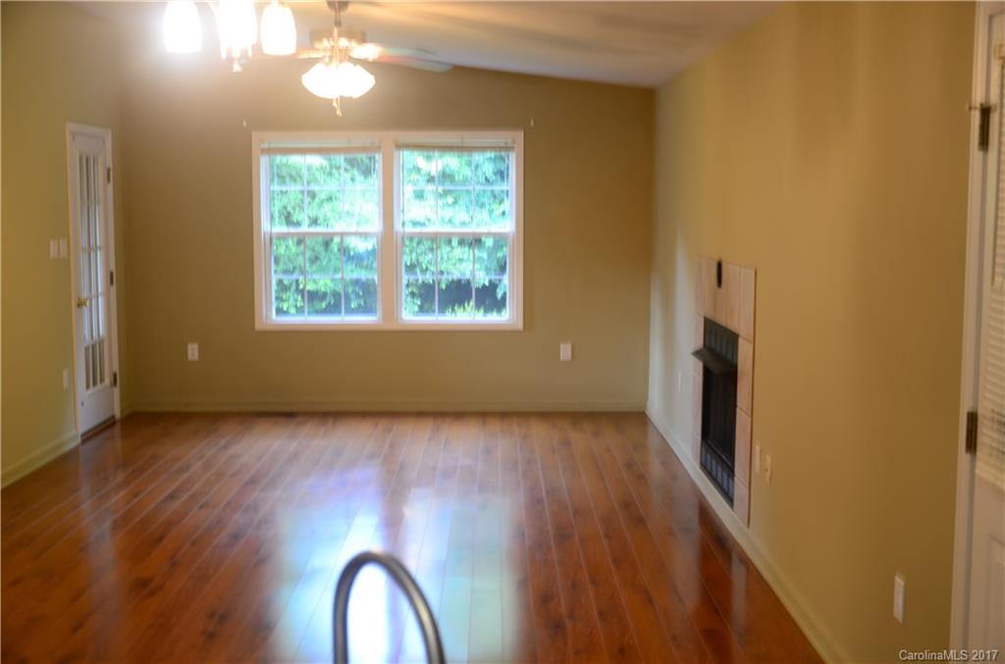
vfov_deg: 29.7
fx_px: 1253
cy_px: 332
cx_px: 502
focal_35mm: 45
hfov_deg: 43.7
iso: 100
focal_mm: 30
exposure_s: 1/2.5
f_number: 4.2
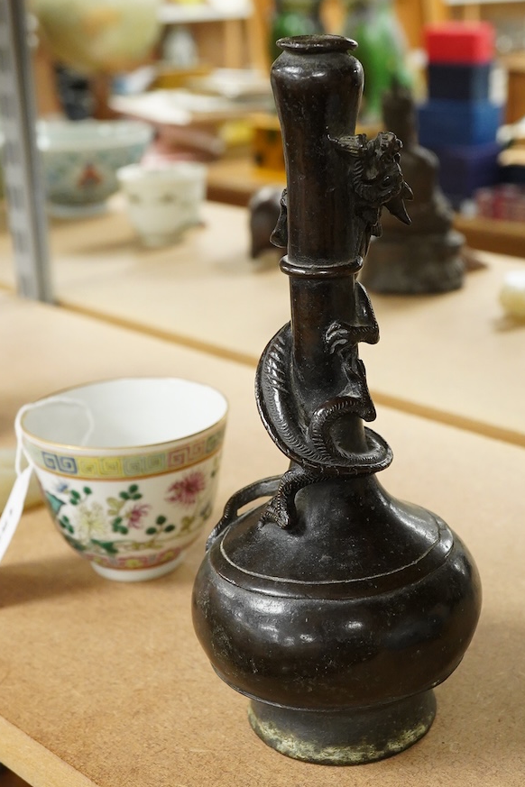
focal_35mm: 58
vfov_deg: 34.5
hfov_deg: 23.3
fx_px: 1269
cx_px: 326
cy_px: 360
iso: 2500
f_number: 5.6
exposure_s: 1/100
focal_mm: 30
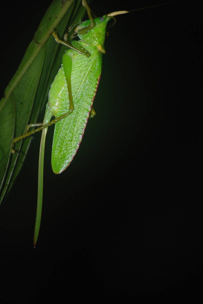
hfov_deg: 3.6
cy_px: 140
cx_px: 94
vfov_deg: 5.3
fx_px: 3254
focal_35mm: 386
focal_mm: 195
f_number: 5
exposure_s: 1/60
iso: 400
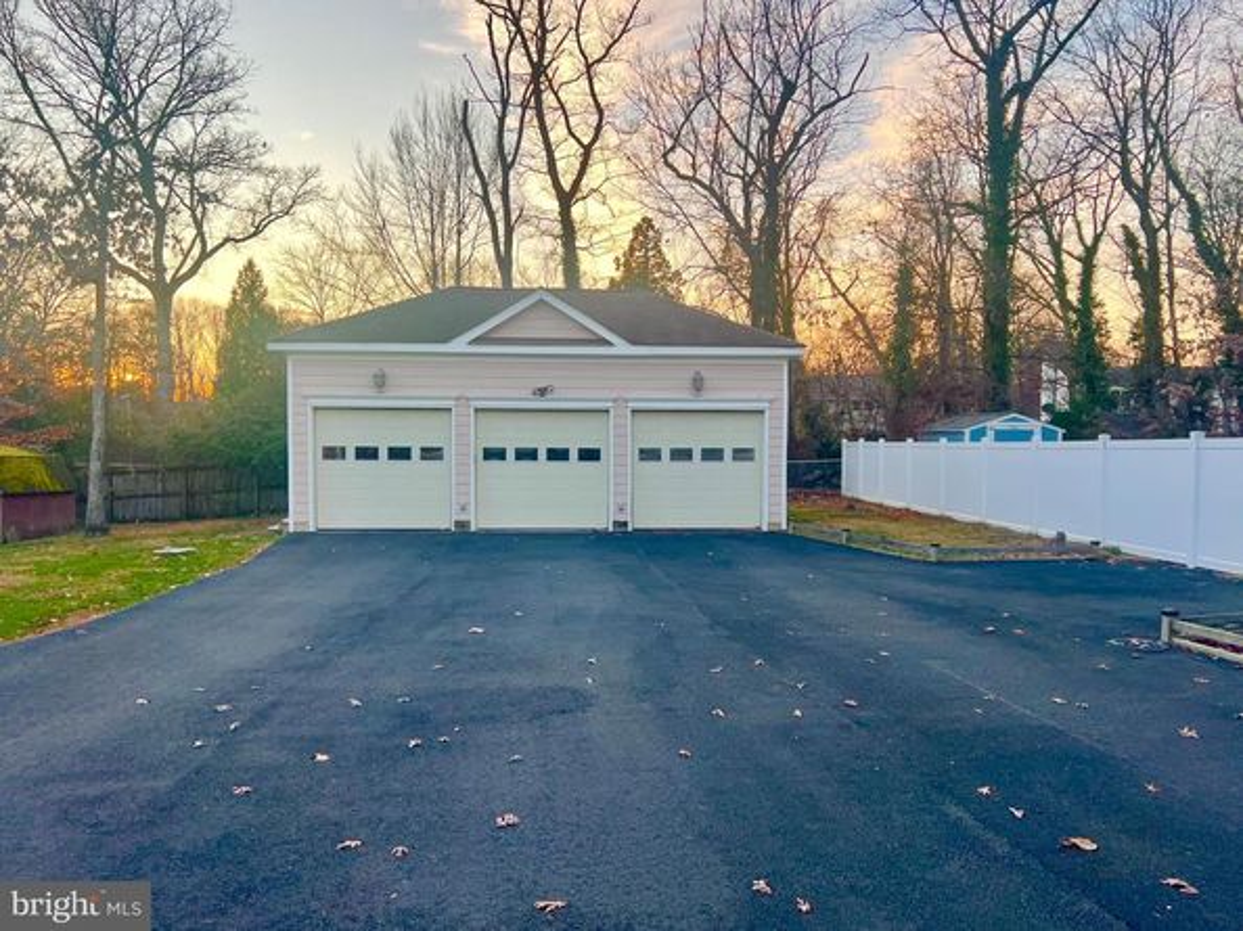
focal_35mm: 26
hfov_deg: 67.3
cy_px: 466
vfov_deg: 53.0
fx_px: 933
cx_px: 622
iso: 40
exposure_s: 1/224
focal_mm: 5.7
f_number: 1.5
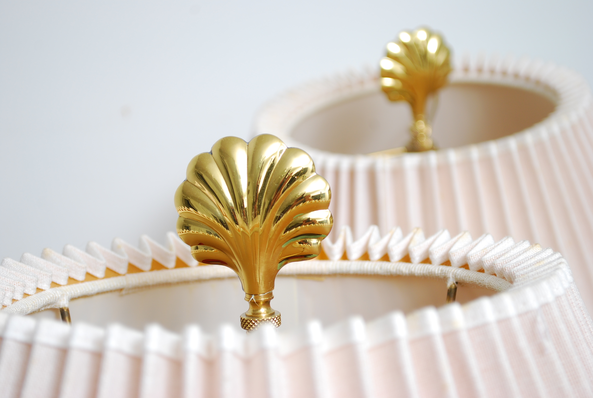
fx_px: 1188
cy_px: 199
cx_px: 296
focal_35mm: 72
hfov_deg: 28.0
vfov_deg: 19.0
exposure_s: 1/160
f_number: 5.6
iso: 160
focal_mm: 48
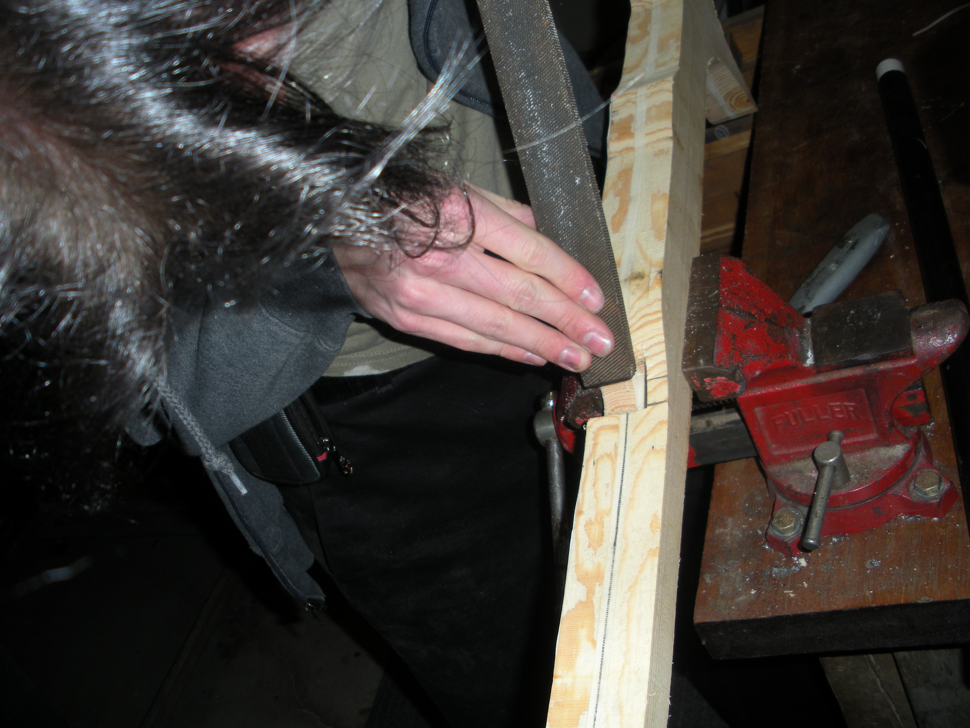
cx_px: 485
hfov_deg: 51.4
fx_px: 1009
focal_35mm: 36
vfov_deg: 39.7
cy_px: 364
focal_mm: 6.3
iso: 64
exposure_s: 1/60
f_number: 3.5
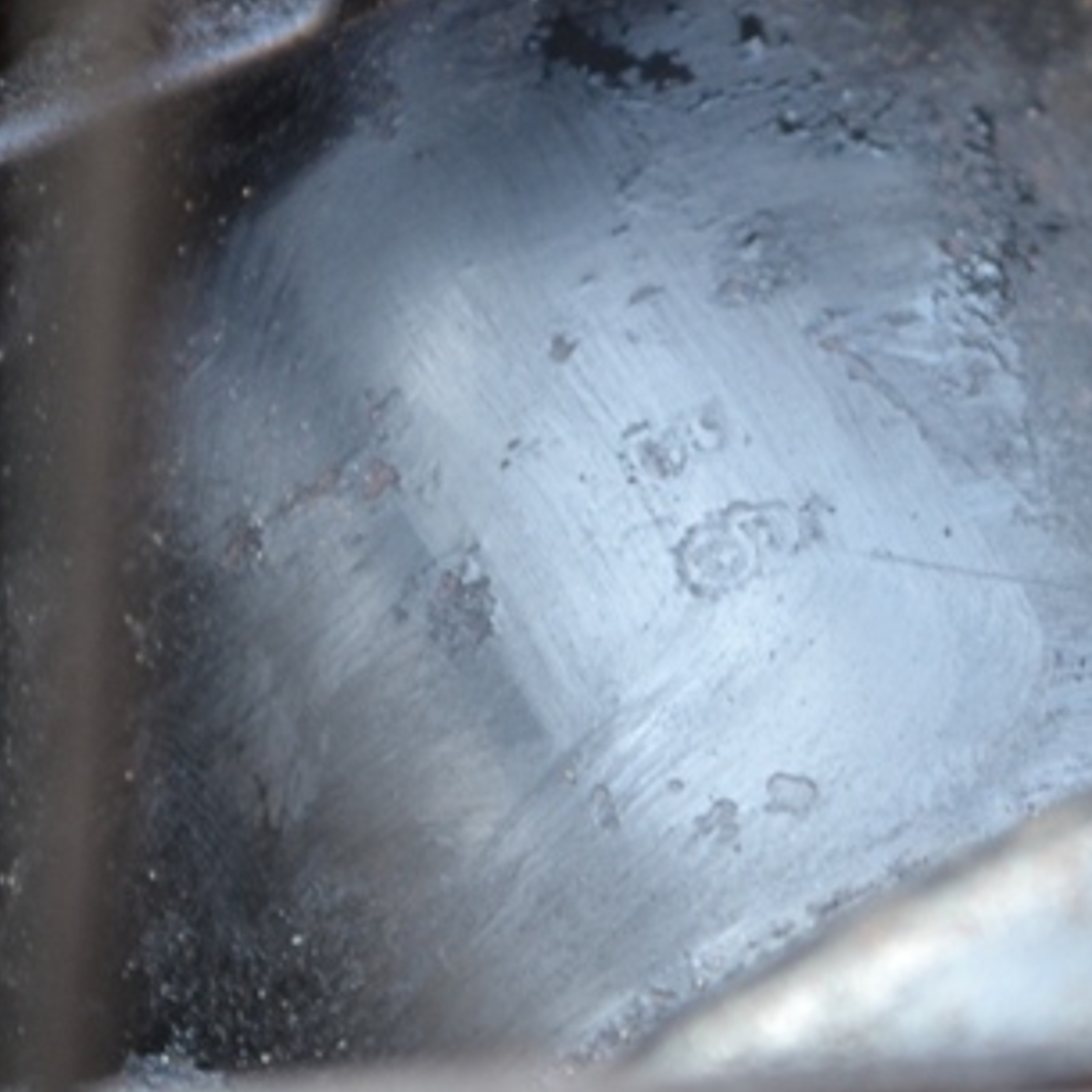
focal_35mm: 235
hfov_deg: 7.4
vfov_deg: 7.4
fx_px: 8402
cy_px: 439
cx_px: 698
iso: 400
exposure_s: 1/20
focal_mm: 55
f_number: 5.6
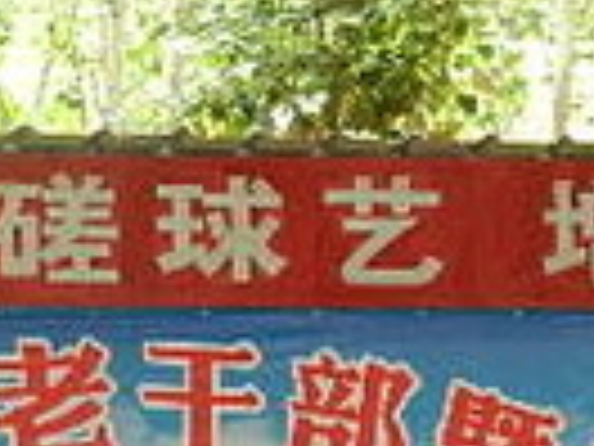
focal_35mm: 214
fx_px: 3672
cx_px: -58
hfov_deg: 9.2
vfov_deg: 6.7
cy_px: 860
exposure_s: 1/50
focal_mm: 8.4
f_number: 3.6
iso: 200
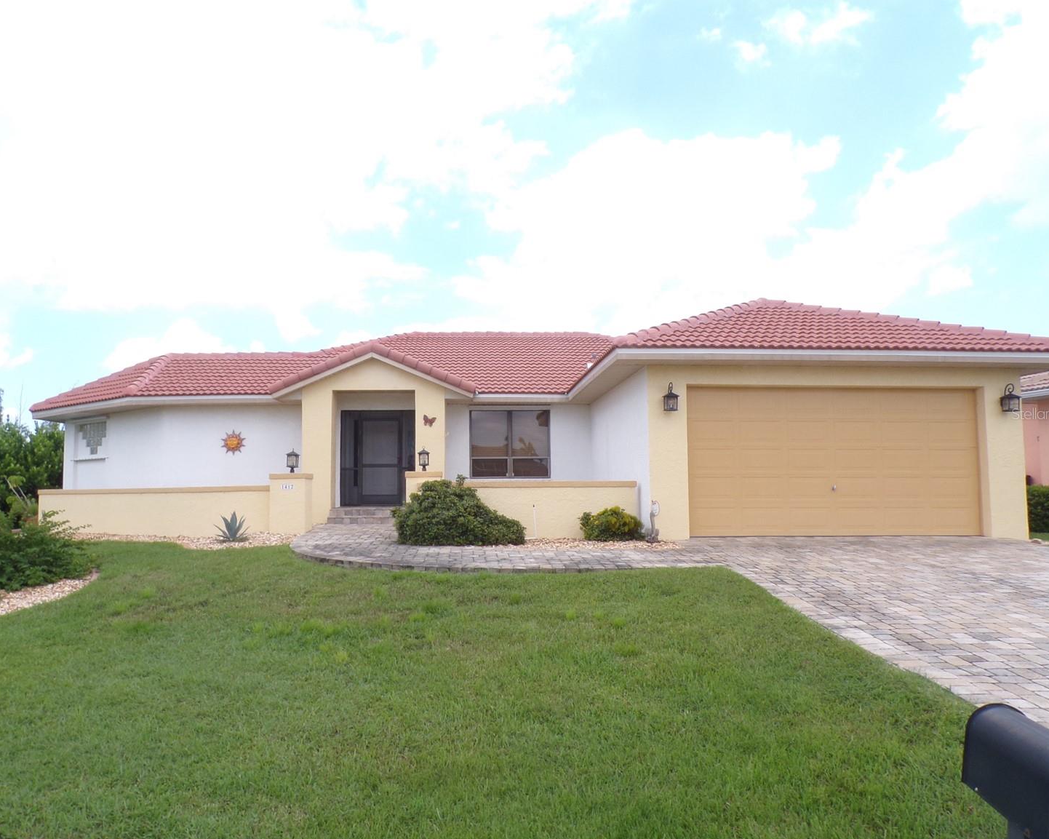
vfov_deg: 54.9
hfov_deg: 66.0
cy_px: 413
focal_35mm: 26
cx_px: 498
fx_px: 807
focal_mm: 4.3
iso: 80
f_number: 8
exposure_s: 1/60
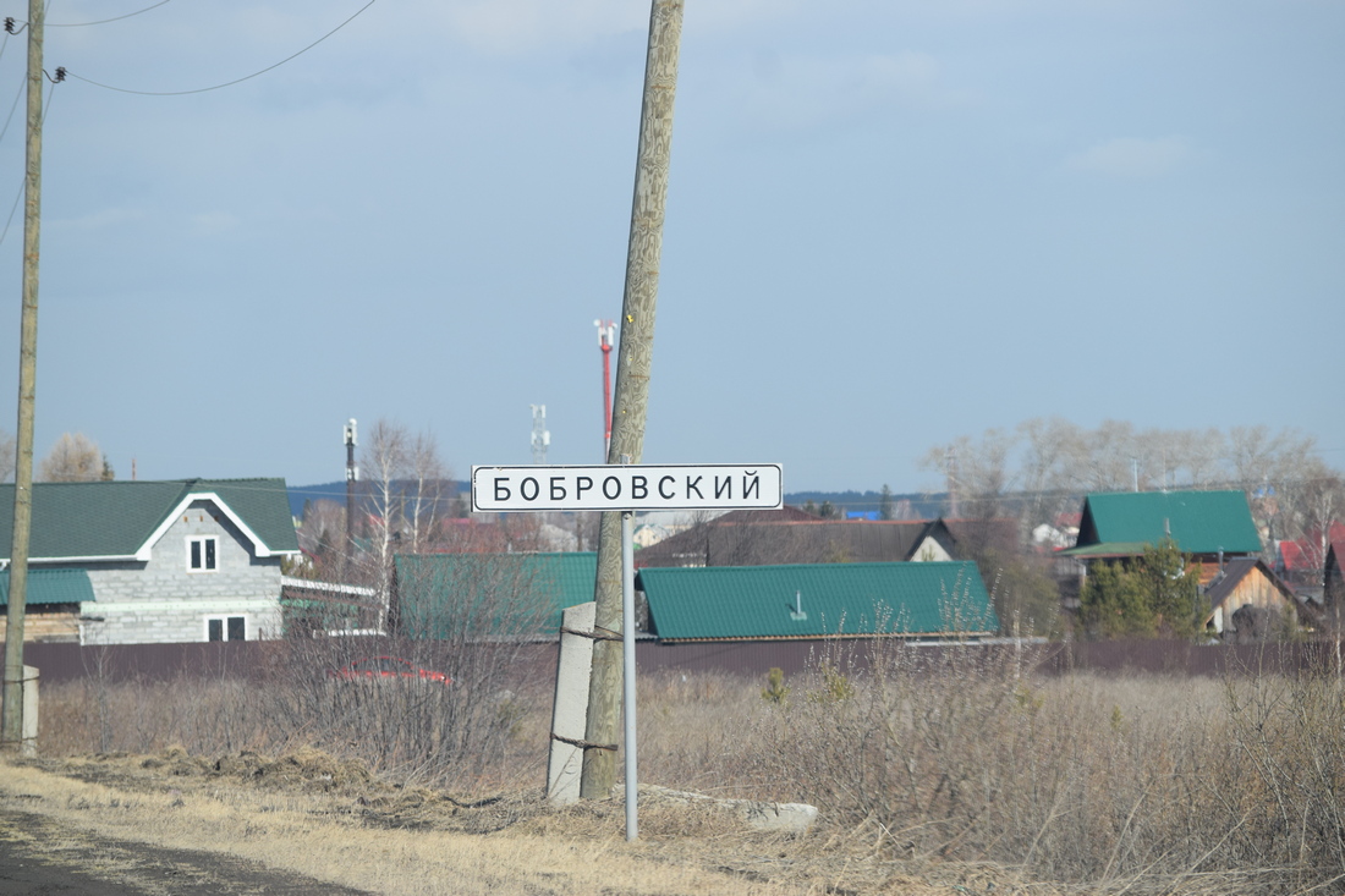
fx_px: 7844
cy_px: 448
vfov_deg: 6.5
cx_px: 672
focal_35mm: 210
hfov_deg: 9.8
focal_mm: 140
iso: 400
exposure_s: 1/1600
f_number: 7.1
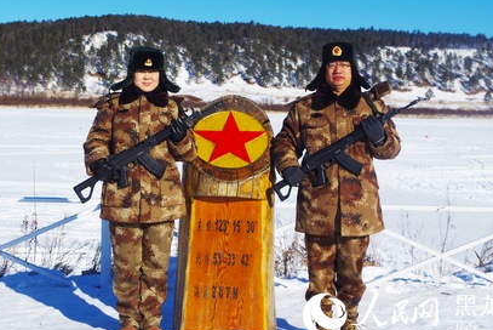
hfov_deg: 33.4
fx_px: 822
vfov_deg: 22.7
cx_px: 236
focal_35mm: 60
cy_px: 157
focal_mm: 32.5
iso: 100
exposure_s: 1/400
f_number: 9
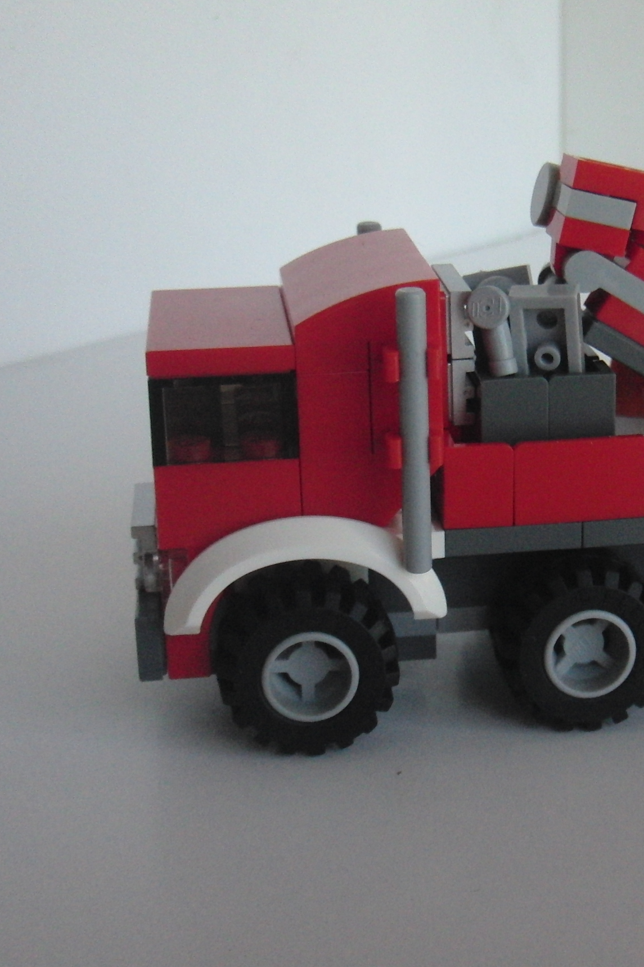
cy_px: 483
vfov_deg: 37.5
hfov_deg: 24.8
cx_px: 570
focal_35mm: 53
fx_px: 1422
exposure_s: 1/320
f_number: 3.9
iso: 400
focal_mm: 6.66
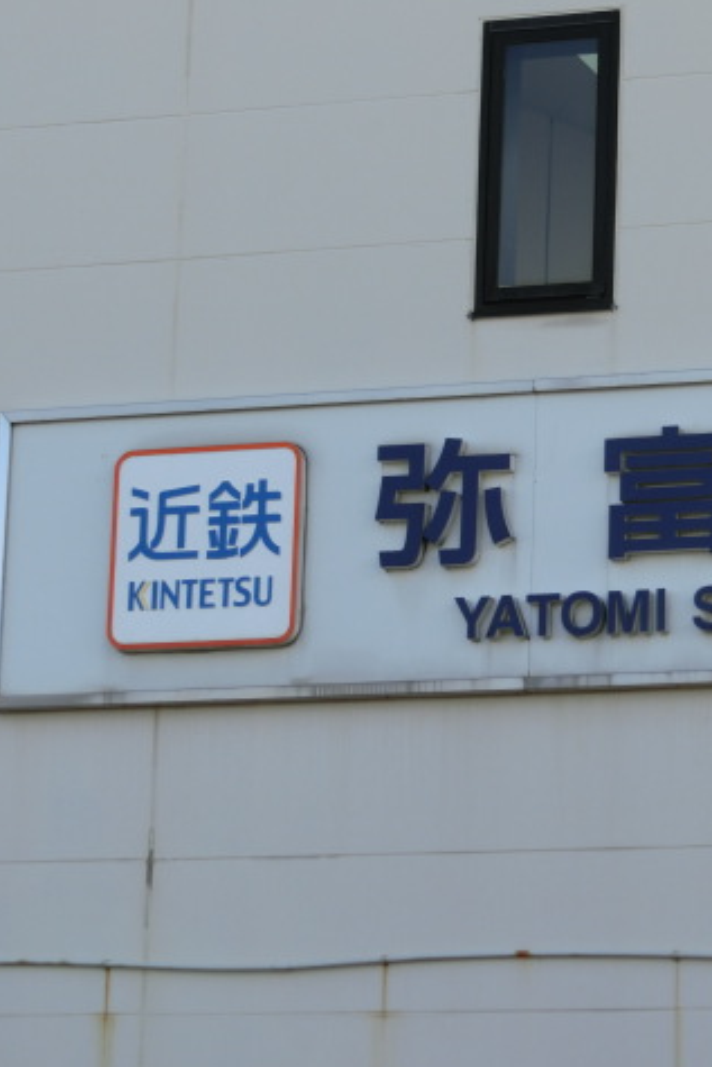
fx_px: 4446
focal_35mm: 150
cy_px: 537
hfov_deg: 9.1
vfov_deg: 13.7
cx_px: 532
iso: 80
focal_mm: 19.1
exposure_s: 1/250
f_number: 5.7
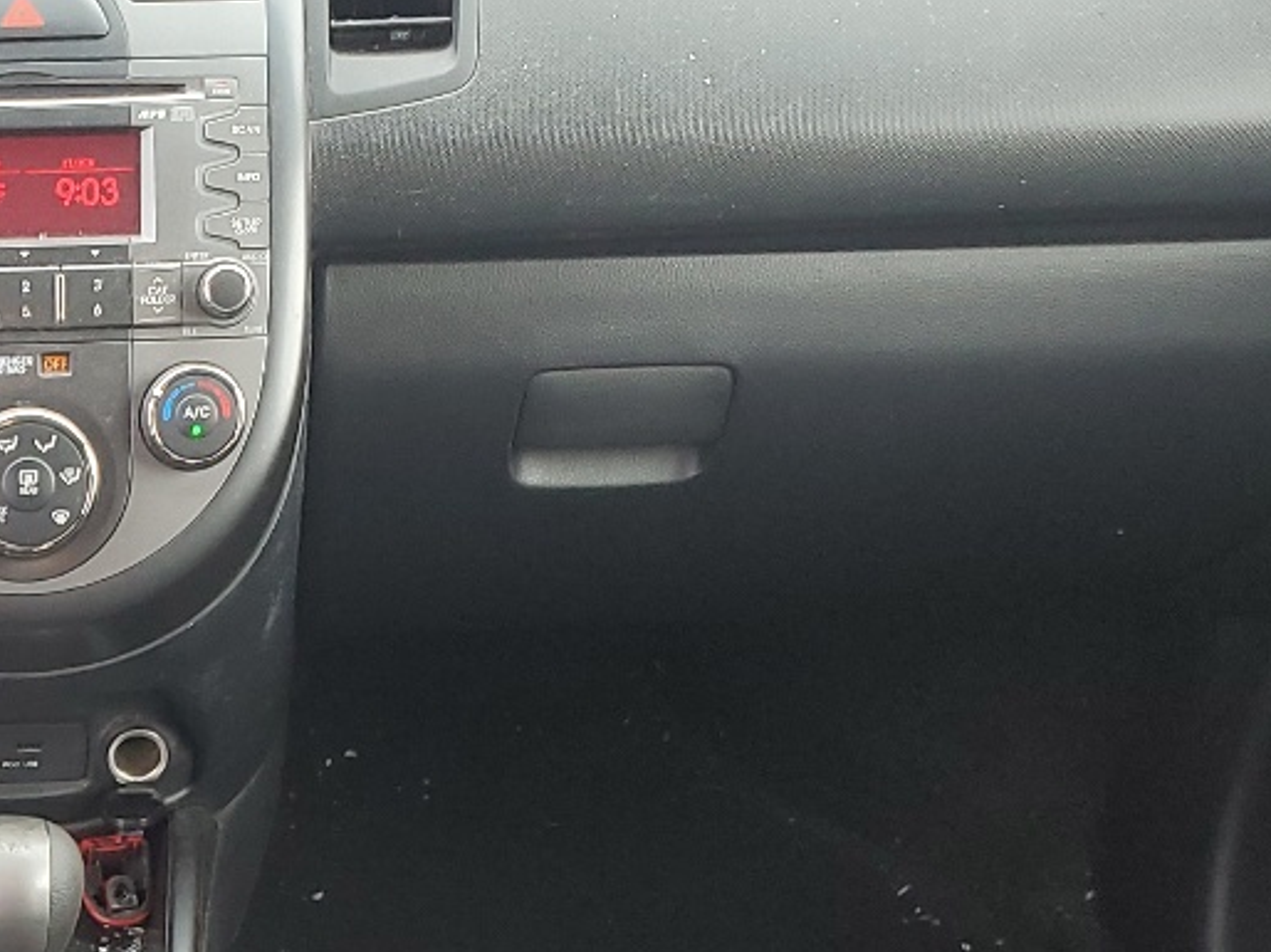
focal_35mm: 81
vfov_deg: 17.6
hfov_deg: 22.5
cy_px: 1039
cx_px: -200
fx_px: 2973
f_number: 1.5
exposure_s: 1/60.2
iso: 70
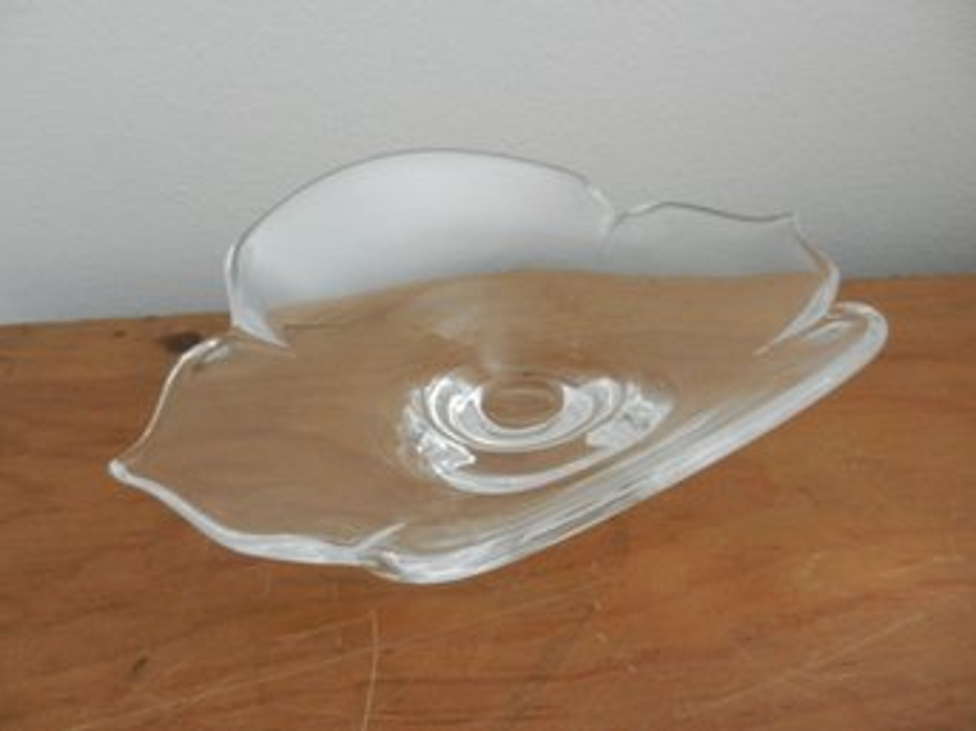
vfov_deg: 54.9
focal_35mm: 25
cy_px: 366
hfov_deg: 69.4
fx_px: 705
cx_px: 488
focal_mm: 4.5
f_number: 3.5
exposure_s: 1/25
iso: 640
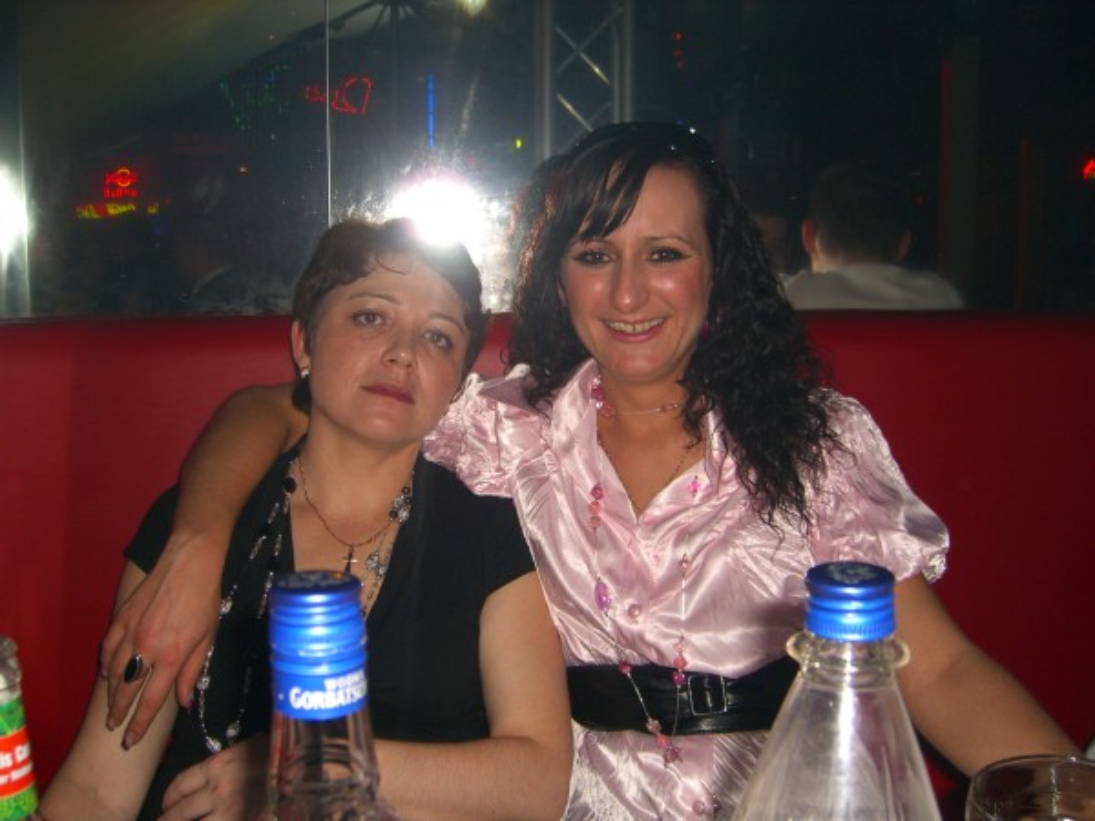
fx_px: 1202
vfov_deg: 37.7
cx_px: 548
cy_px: 410
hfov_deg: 49.0
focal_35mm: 38
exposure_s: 1/60
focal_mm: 7.9
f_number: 2.8
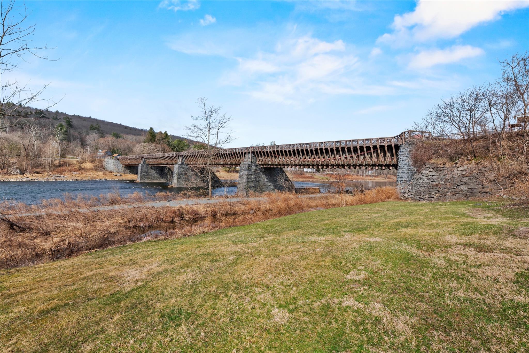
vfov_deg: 67.4
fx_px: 265
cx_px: 264
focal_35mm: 18
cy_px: 176
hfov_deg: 90.0
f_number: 8
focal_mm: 18
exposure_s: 1/640
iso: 320
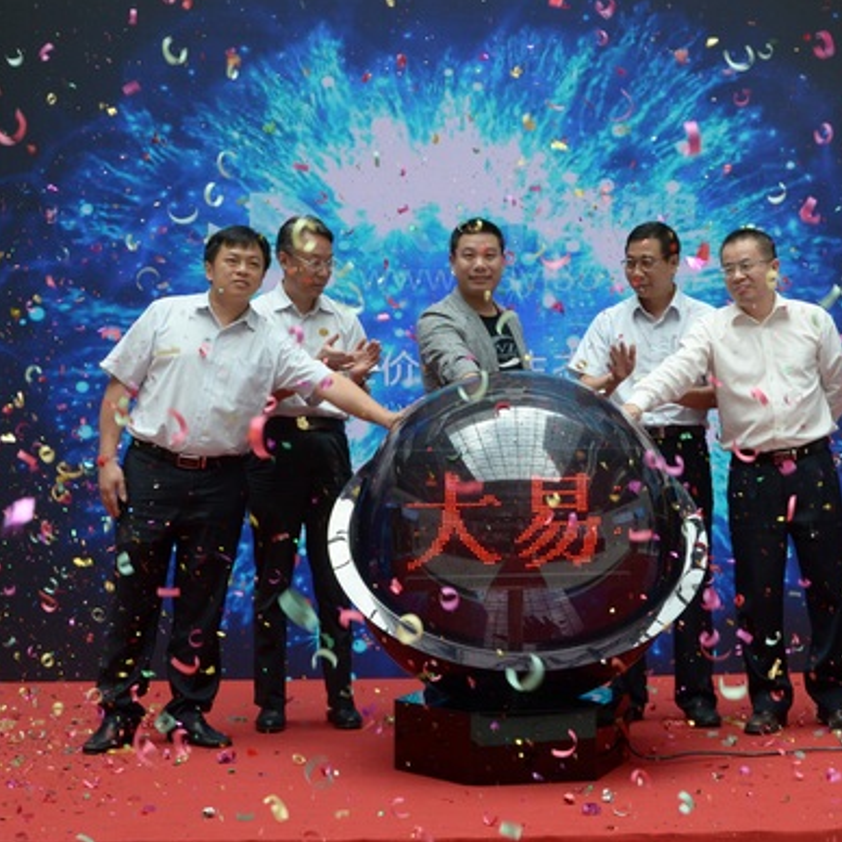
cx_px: 545
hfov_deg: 30.9
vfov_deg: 31.1
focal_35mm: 55
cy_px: 422
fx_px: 1514
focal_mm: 28
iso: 450
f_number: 8
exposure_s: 1/125
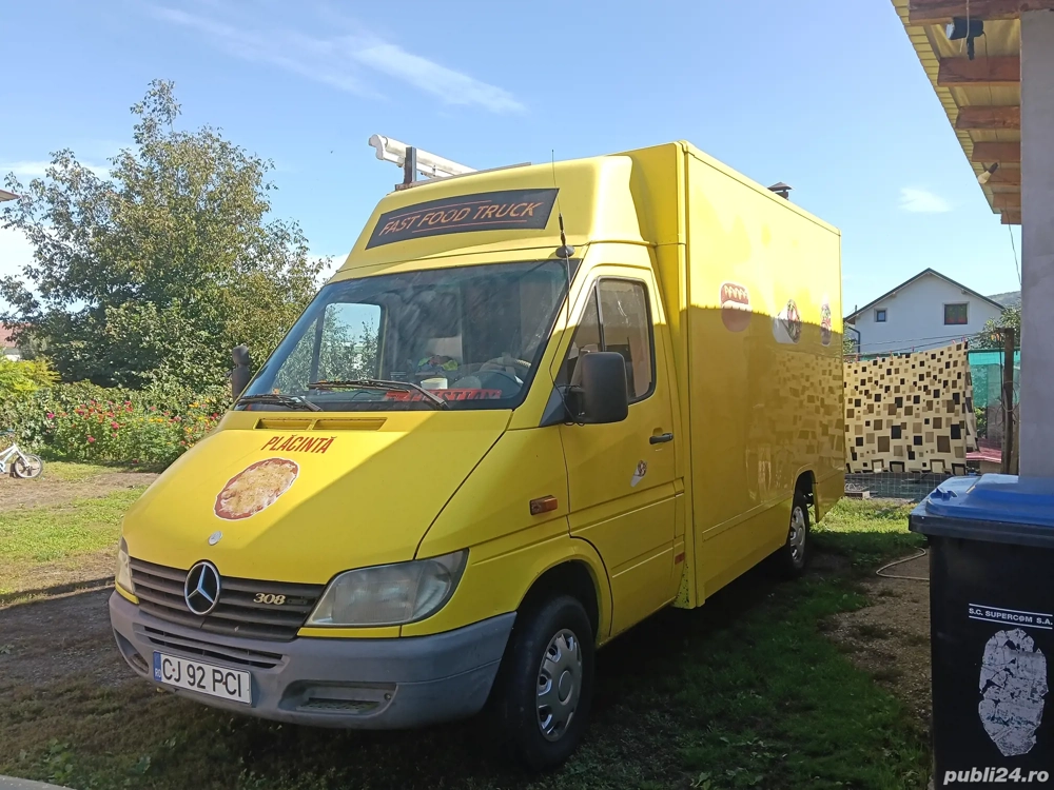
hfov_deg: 65.3
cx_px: 527
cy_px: 395
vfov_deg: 51.4
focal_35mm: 27
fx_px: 822
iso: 50
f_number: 1.8
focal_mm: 3.98
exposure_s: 1/429
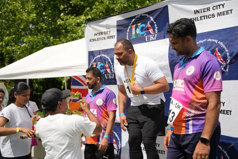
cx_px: 119
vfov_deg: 34.6
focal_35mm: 38
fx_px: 254
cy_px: 80
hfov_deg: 50.1
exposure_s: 1/6400
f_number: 2.8
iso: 250
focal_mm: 38.5
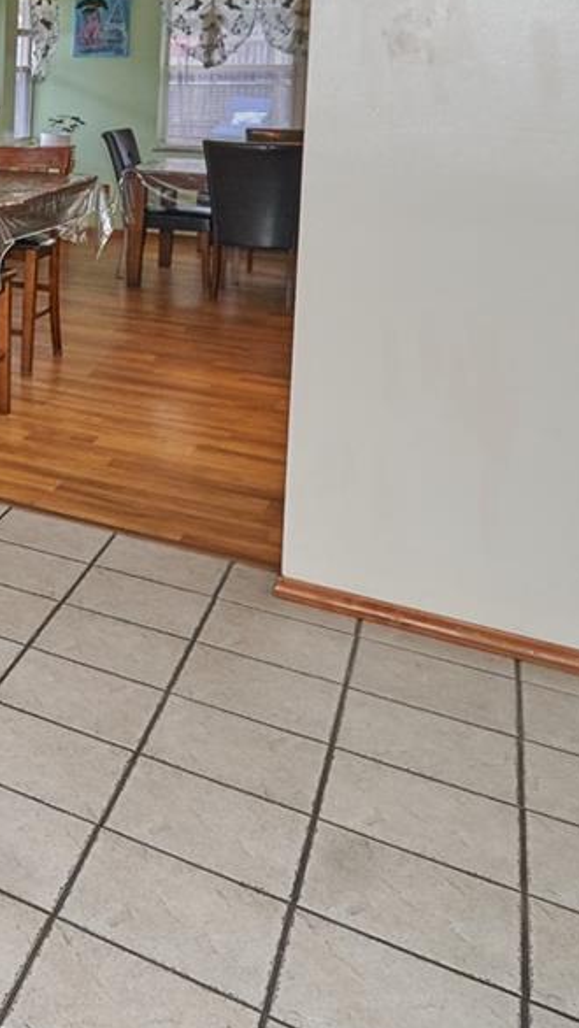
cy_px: 128
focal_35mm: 40
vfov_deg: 46.2
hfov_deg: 19.5
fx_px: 1091
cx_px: -533
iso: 800
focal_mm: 14
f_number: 4
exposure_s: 1/200
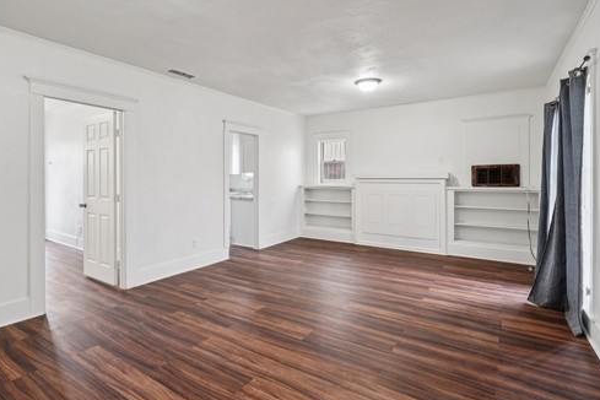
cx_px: 281
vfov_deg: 70.3
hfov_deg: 93.2
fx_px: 283
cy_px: 180
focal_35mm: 17
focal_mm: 13
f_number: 8
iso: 400
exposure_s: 1/5
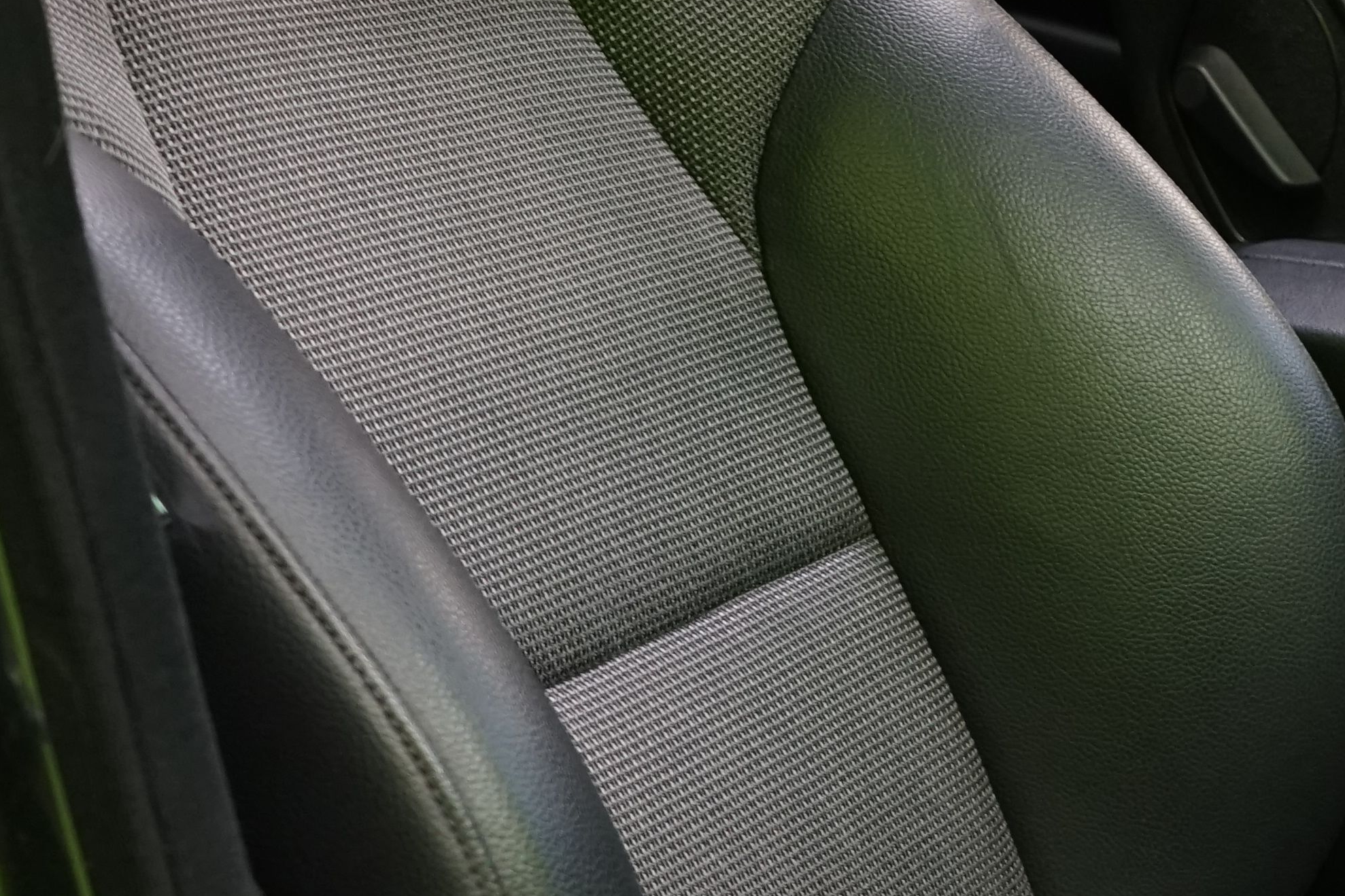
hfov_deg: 20.7
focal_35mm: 91
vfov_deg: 15.0
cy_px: 426
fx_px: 3400
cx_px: 1680
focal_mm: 30
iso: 1600
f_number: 5
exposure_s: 1/25
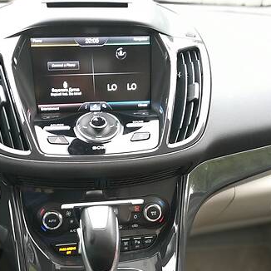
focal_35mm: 39
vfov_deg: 41.6
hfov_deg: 42.8
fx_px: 345
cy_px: 202
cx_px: 135
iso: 400
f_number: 1.9
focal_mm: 3.9
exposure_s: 1/24
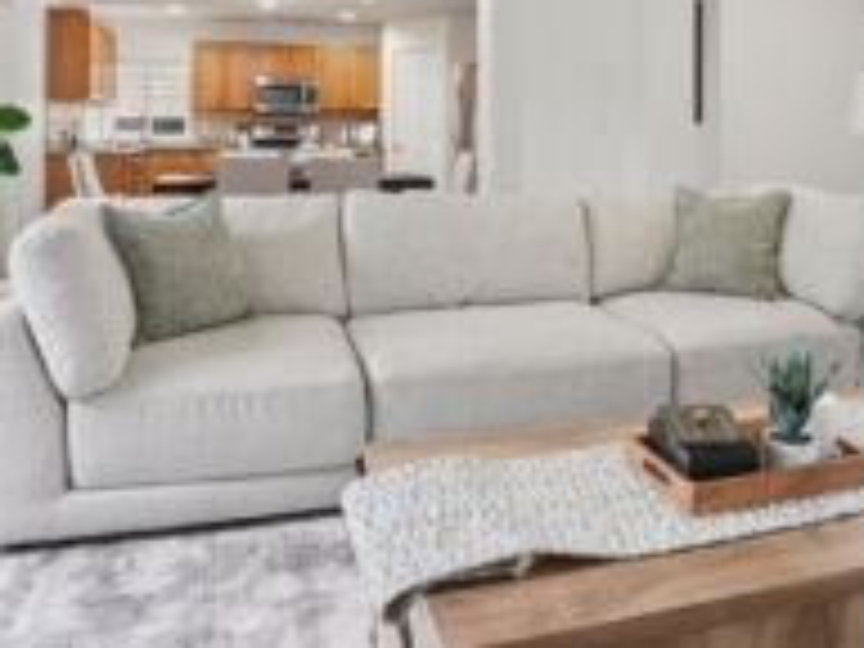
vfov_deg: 42.1
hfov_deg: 56.2
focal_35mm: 32
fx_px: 799
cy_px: 124
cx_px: 536
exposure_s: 1/6
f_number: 8
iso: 400
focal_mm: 16
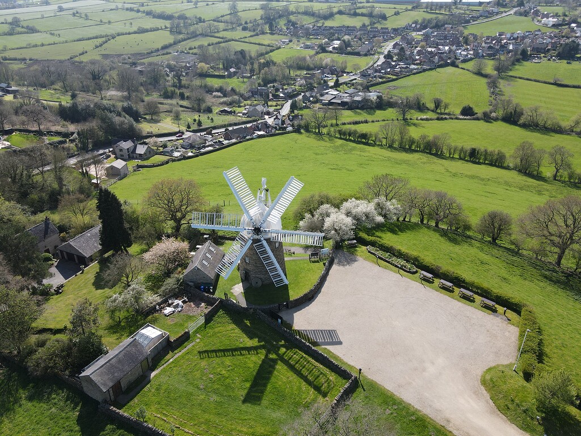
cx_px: 290
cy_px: 218
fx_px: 403
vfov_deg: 56.8
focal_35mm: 24
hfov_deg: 71.6
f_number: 2.8
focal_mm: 4.5
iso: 100
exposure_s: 1/350
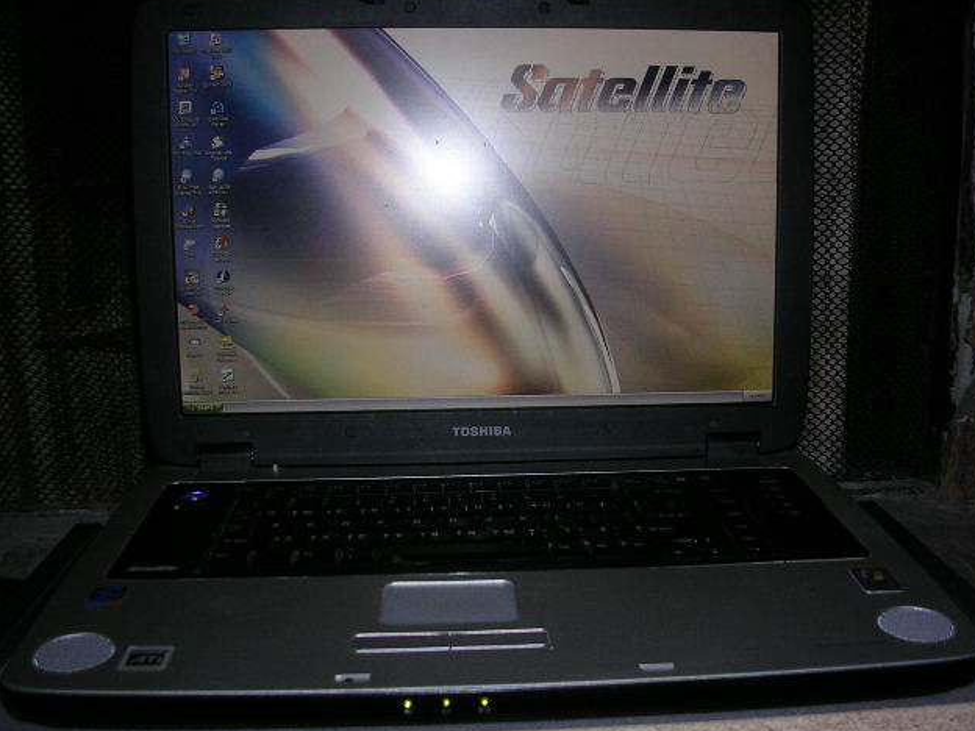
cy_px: 361
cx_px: 497
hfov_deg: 47.9
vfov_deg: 36.8
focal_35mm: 39
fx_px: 1098
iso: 50
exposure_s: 1/60.1
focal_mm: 5.8
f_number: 2.8
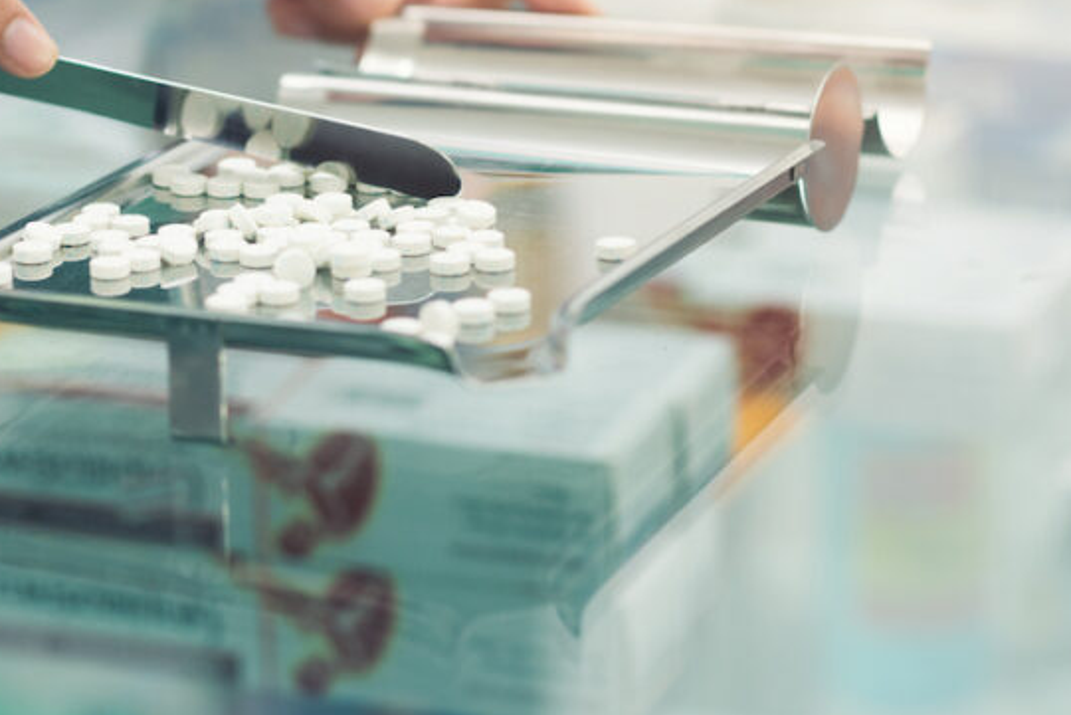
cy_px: 99
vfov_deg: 8.5
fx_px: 4791
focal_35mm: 161
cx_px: 224
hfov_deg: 12.7
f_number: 3.5
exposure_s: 1/160
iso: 250
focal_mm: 85
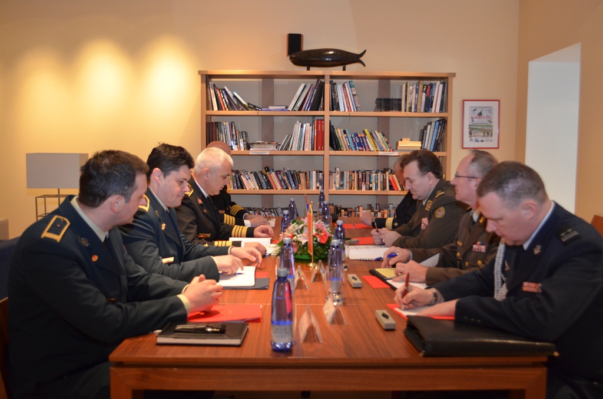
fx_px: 602
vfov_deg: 36.7
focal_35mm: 36
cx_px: 302
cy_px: 200
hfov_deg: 53.2
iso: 1100
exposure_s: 1/60
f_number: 4
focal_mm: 24
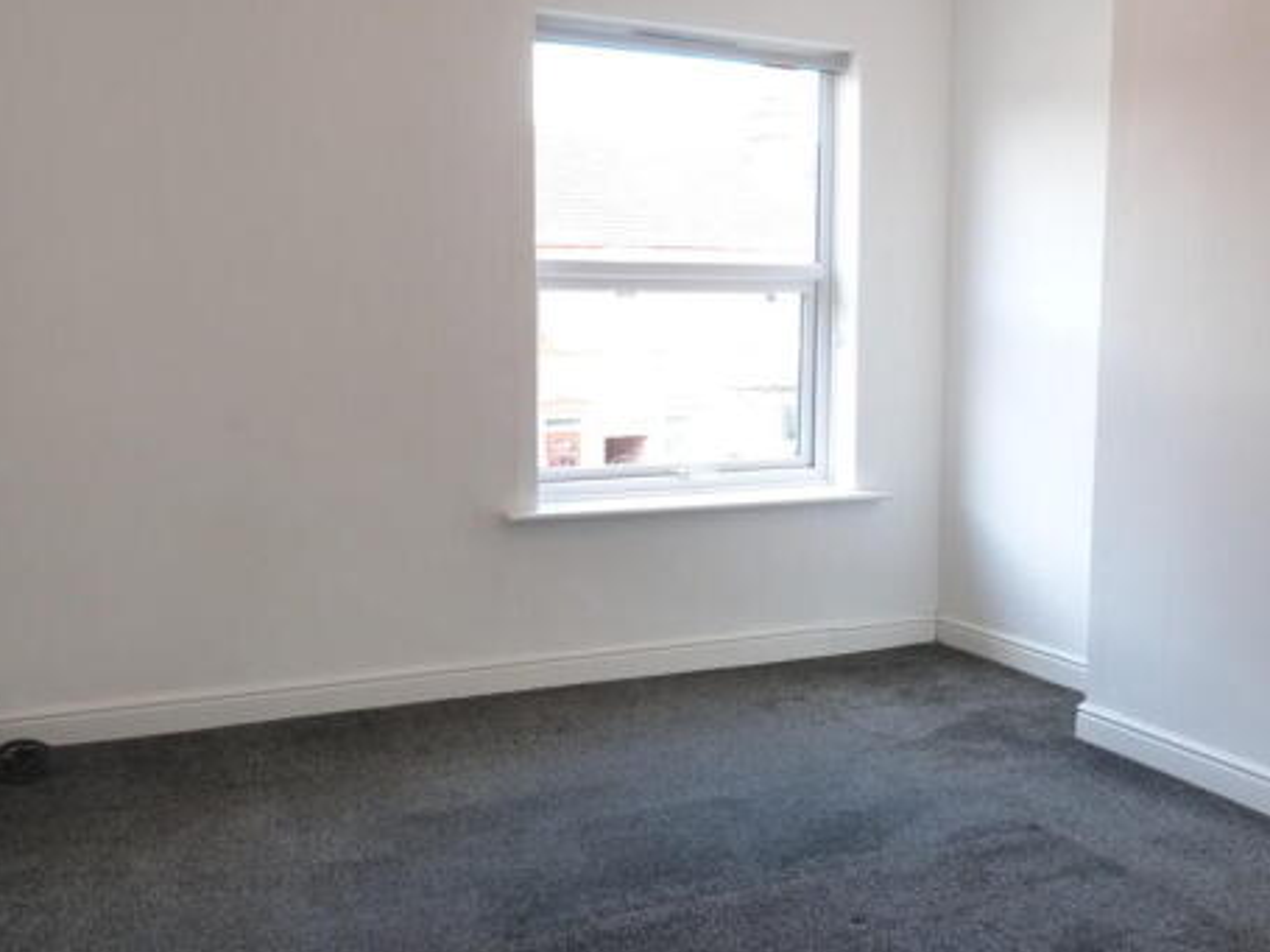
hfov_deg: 56.7
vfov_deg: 44.1
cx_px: 568
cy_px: 490
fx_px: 1174
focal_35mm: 32
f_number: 2.8
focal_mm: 4.5
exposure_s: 1/60
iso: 250
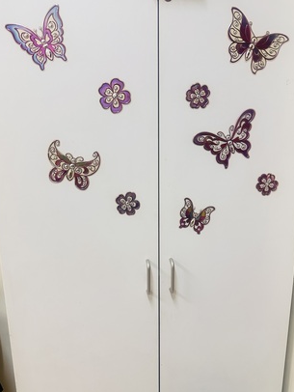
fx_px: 305
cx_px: 157
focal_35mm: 27
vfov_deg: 65.2
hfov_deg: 51.4
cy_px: 213
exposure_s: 1/60
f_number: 1.78
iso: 320
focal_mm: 6.86
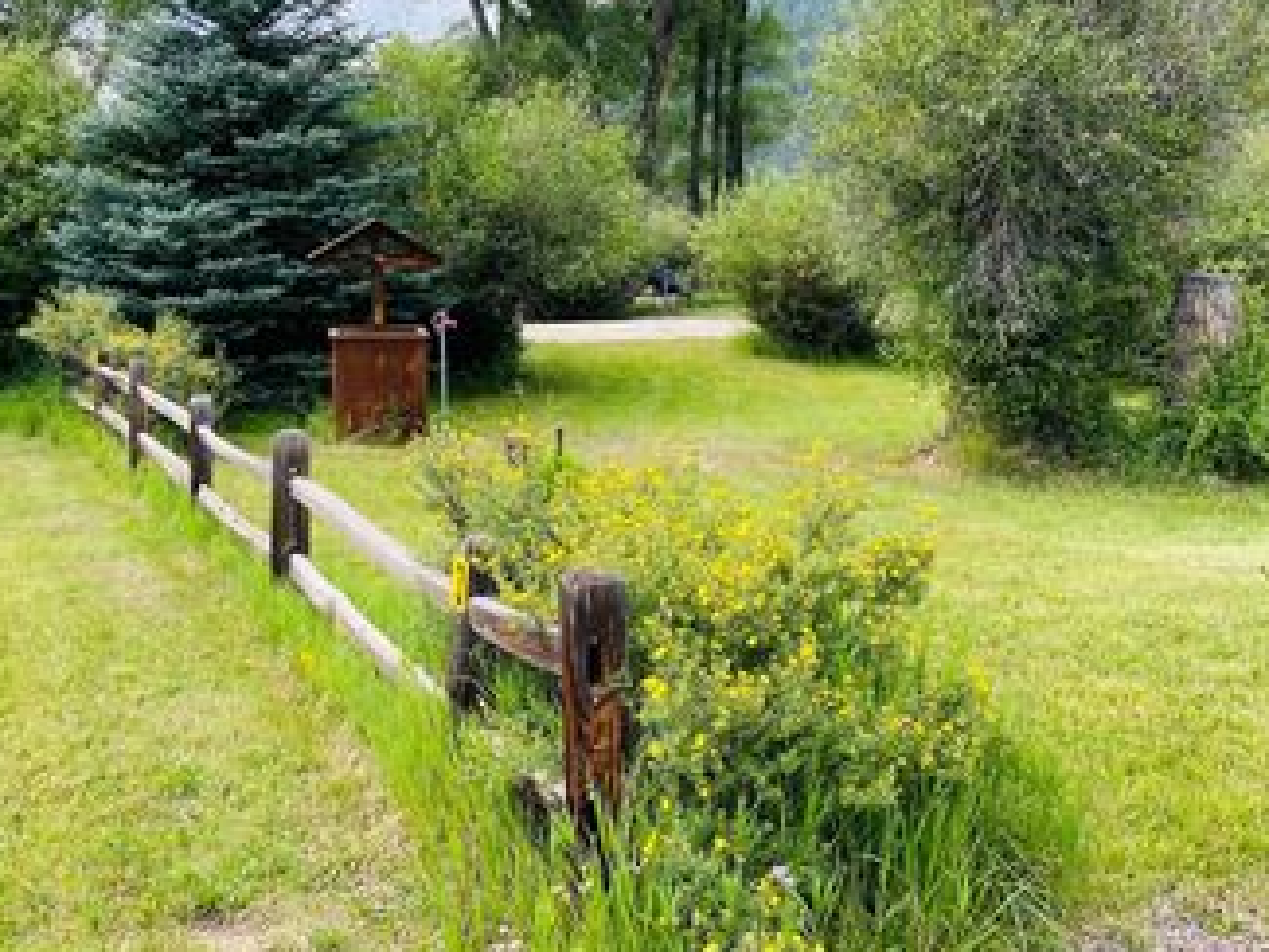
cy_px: 326
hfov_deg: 46.8
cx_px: 664
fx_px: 1467
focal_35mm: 40
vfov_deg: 35.7
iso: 32
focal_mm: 4.25
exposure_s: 1/437
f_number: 1.8
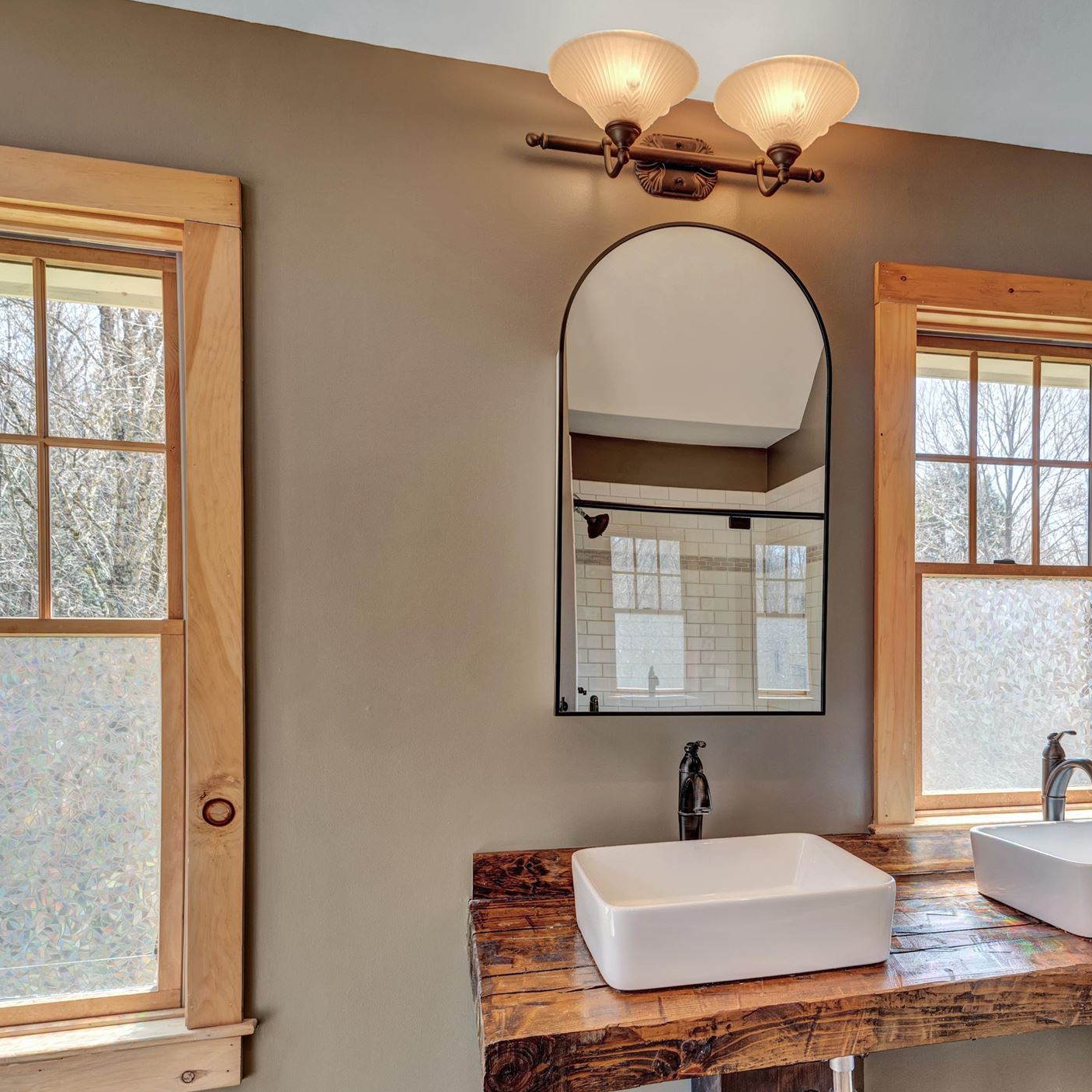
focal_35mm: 26
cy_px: 640
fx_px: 928
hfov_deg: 60.3
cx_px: 666
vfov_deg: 60.6
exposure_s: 1/40
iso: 200
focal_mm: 14
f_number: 8
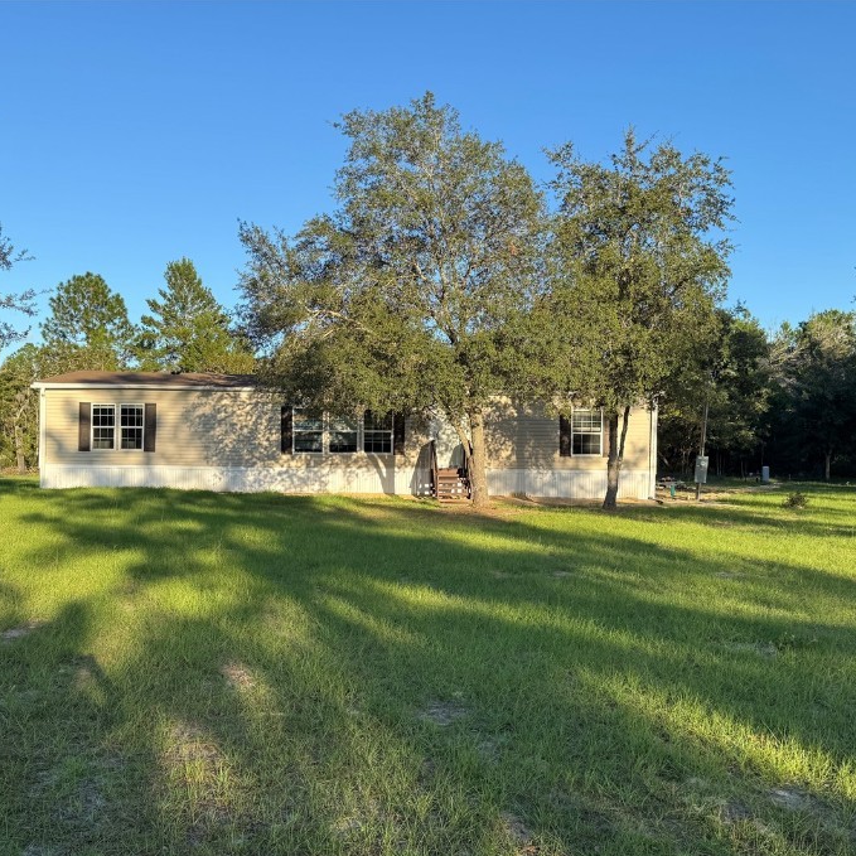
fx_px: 895
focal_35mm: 32
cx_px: 393
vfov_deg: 51.0
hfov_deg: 51.0
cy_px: 483
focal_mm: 6.76
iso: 80
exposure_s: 1/1721
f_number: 1.78
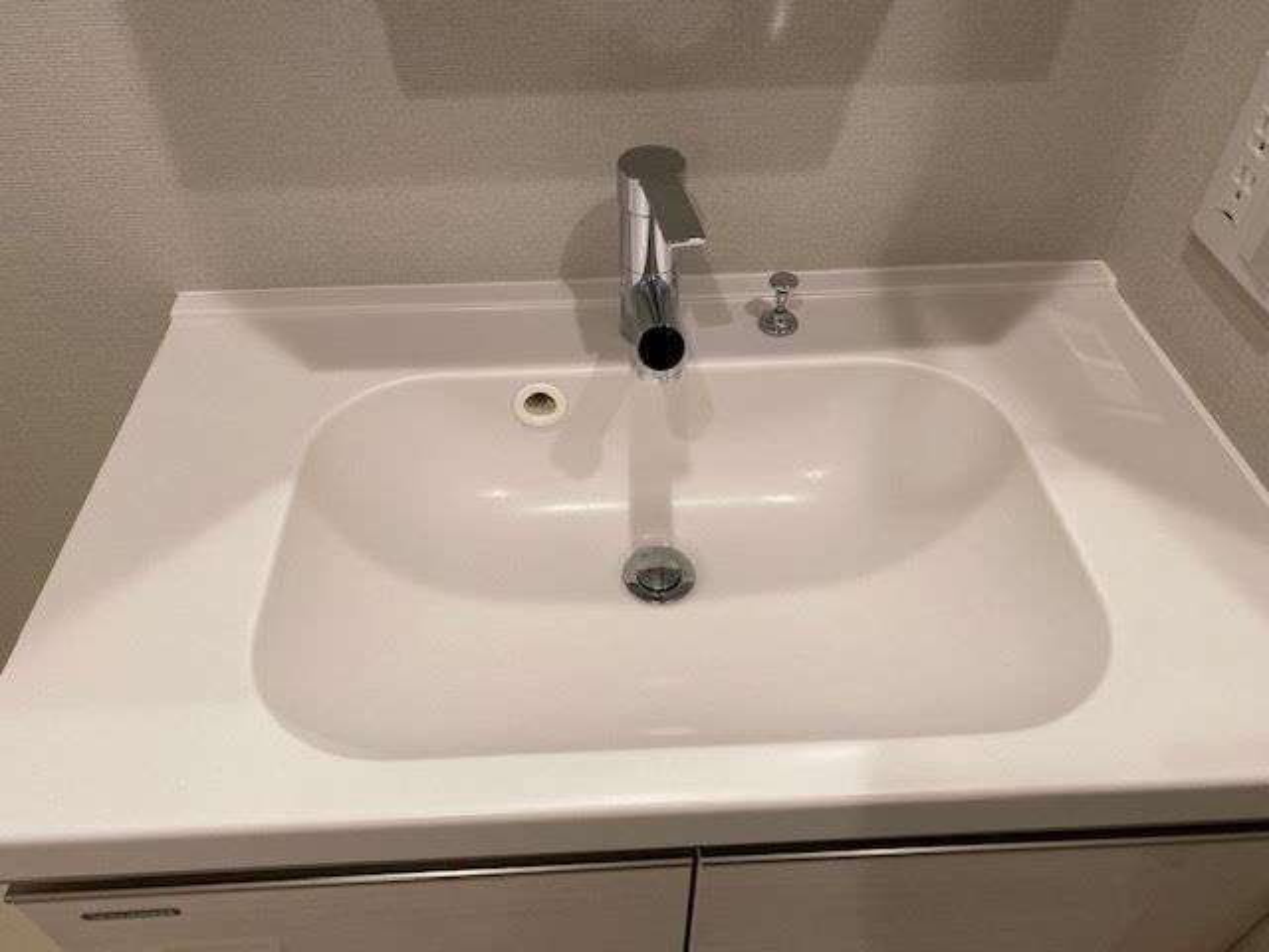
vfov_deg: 53.1
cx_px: 634
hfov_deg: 67.3
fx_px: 953
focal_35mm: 26
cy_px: 476
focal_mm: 4.25
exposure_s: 1/100
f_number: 1.8
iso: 100
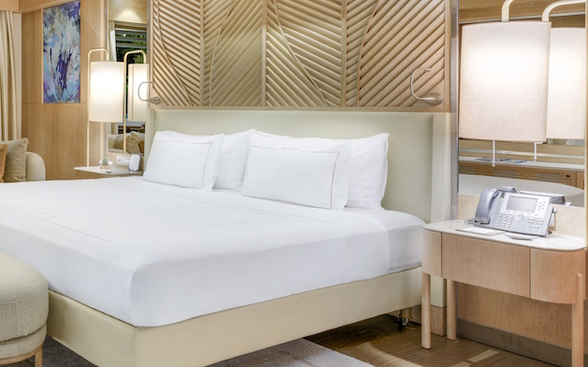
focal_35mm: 35
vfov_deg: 35.5
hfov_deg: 44.5
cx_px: -35
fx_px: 561
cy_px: 95
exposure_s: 2
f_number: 11
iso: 100
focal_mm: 15
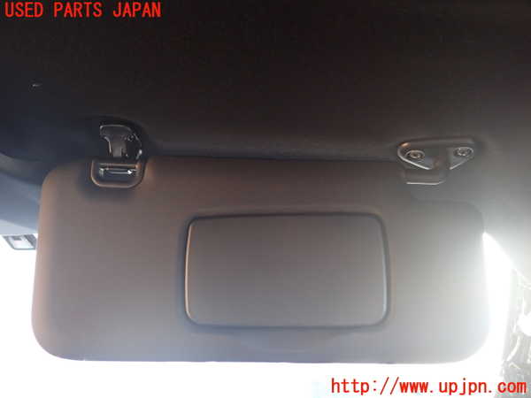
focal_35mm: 30
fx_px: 460
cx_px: 266
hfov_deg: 60.0
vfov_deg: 46.8
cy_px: 199
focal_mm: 5.4
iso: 250
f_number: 2.3
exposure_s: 1/30
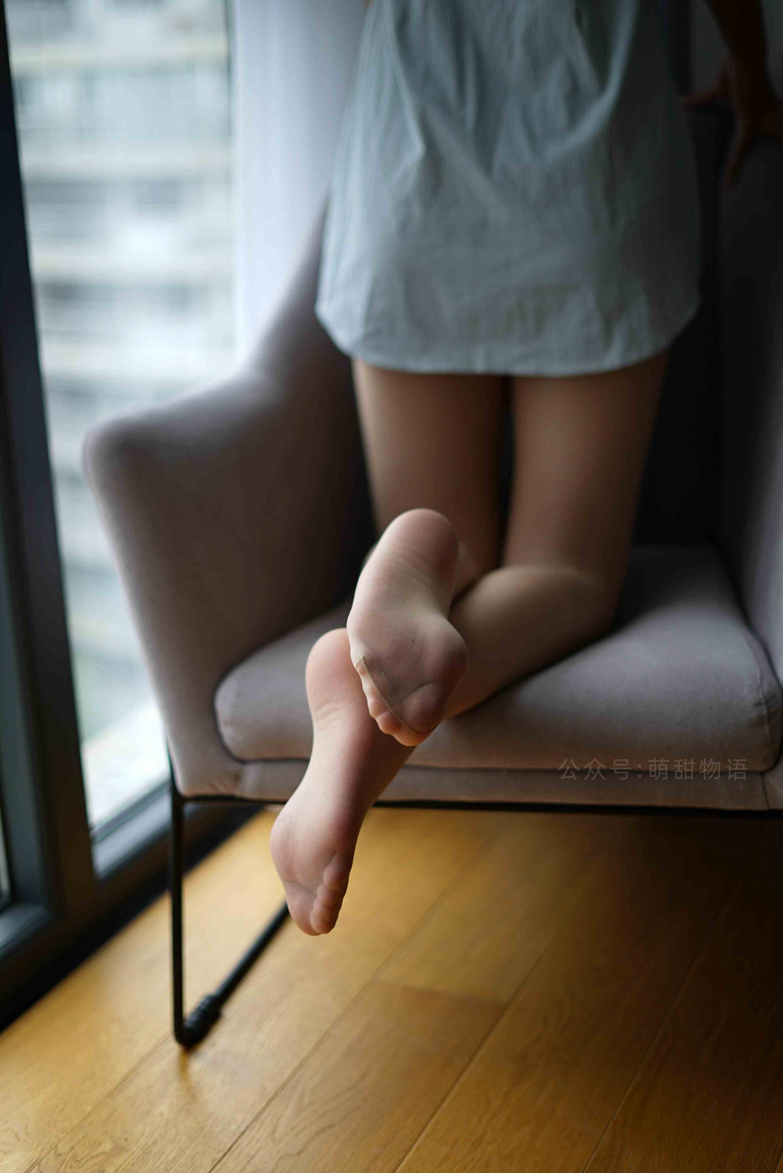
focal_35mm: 50
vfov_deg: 39.6
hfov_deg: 27.0
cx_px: 392
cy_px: 586
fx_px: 1629
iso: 64
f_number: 1.8
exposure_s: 1/100
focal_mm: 50
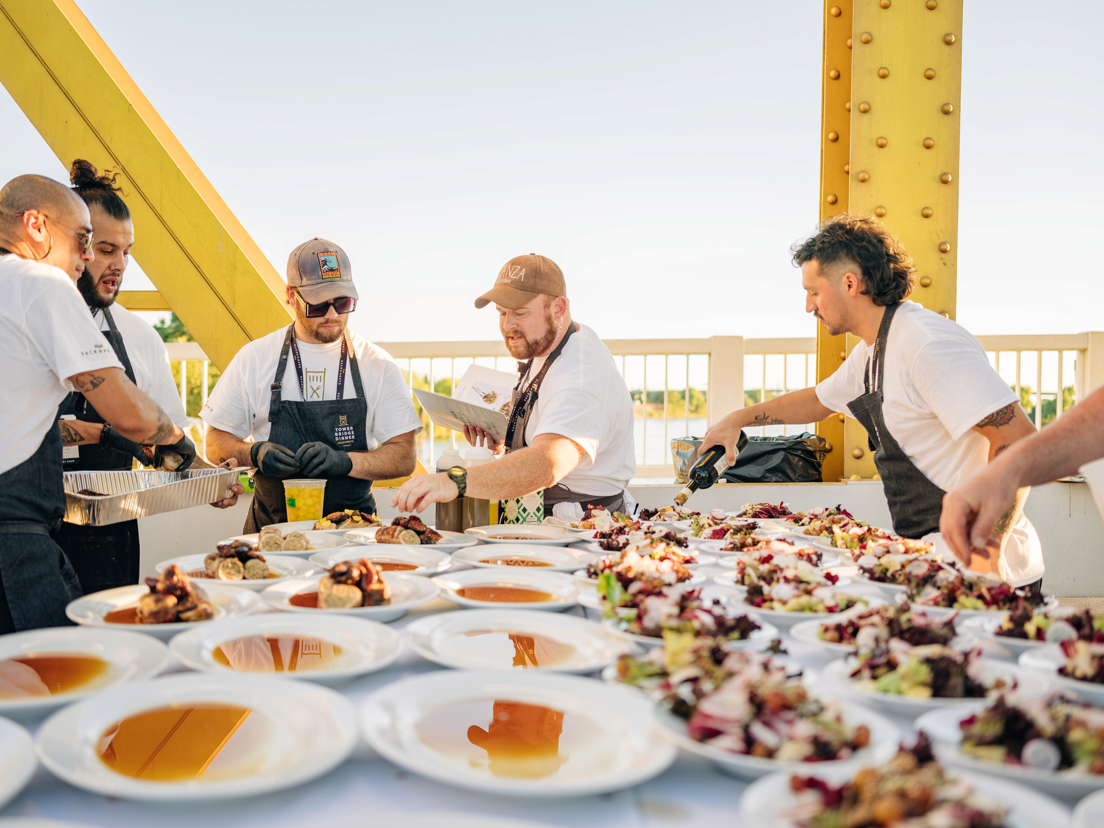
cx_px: 552
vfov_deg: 39.7
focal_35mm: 36
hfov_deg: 51.4
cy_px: 414
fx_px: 1148
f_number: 3.2
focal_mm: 45
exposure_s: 1/200
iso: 100
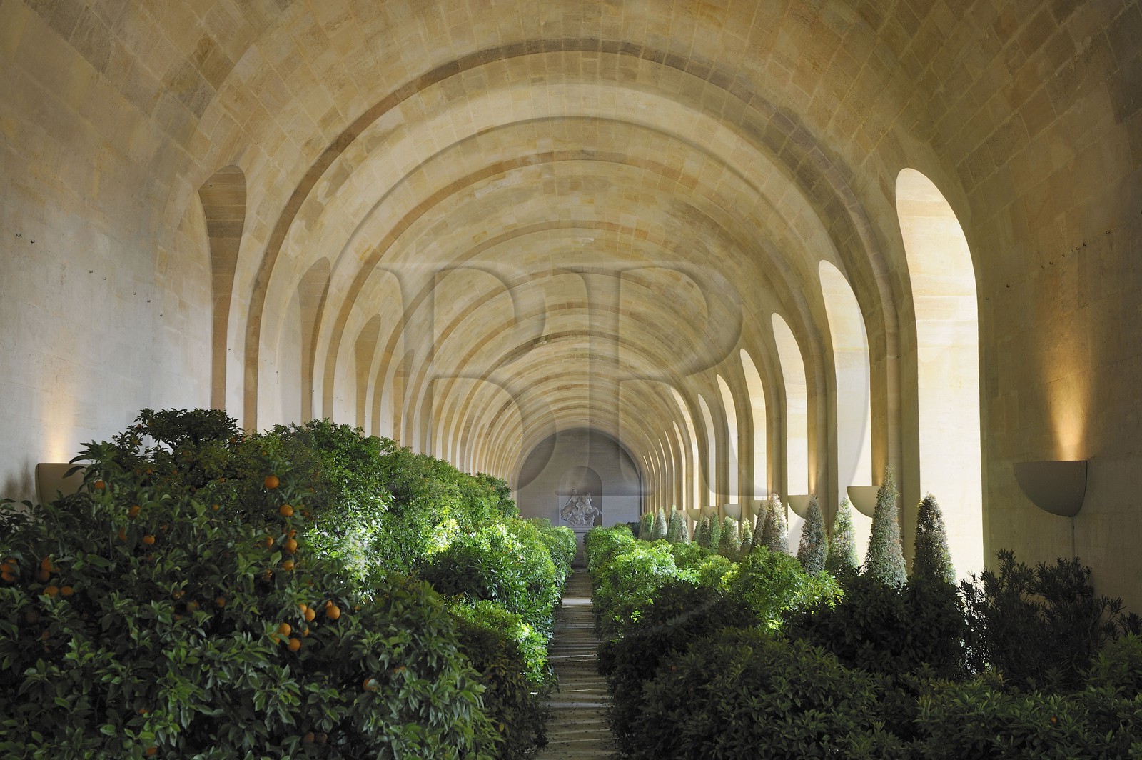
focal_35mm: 52
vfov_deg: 25.9
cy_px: 380
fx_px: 1648
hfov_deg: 38.2
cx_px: 571
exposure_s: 1/8
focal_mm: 52
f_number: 9
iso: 200
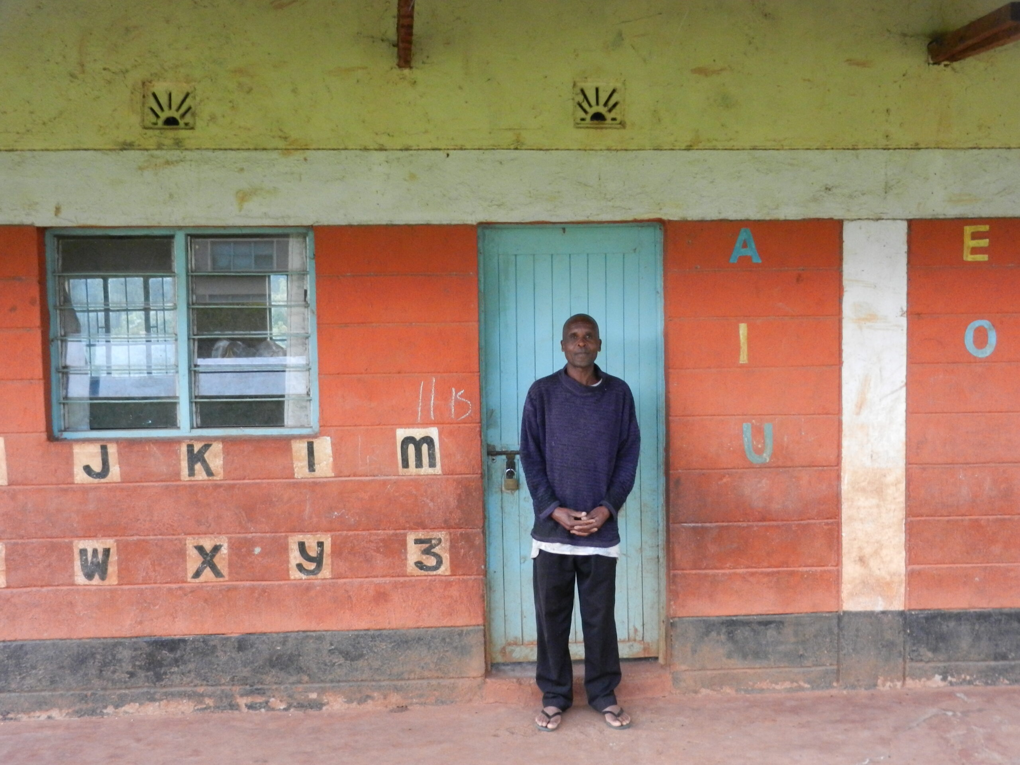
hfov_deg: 49.0
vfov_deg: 37.7
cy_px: 382
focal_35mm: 38
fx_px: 1120
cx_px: 510
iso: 640
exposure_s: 1/80
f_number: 4
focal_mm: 6.9
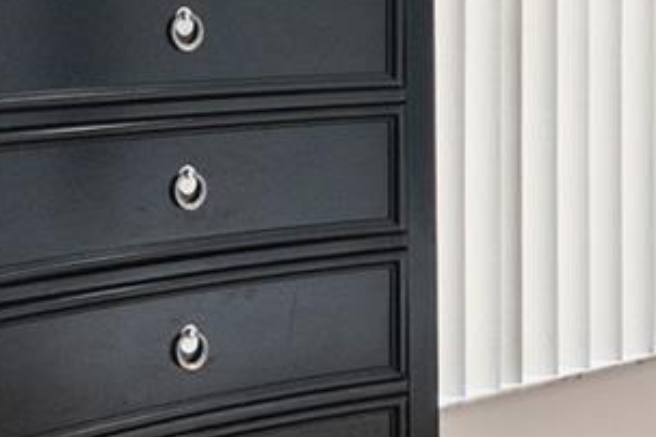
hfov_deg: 22.4
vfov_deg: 18.2
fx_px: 1348
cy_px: 50
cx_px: 989
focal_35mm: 74
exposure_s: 1/20
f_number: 6.3
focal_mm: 14
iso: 1250
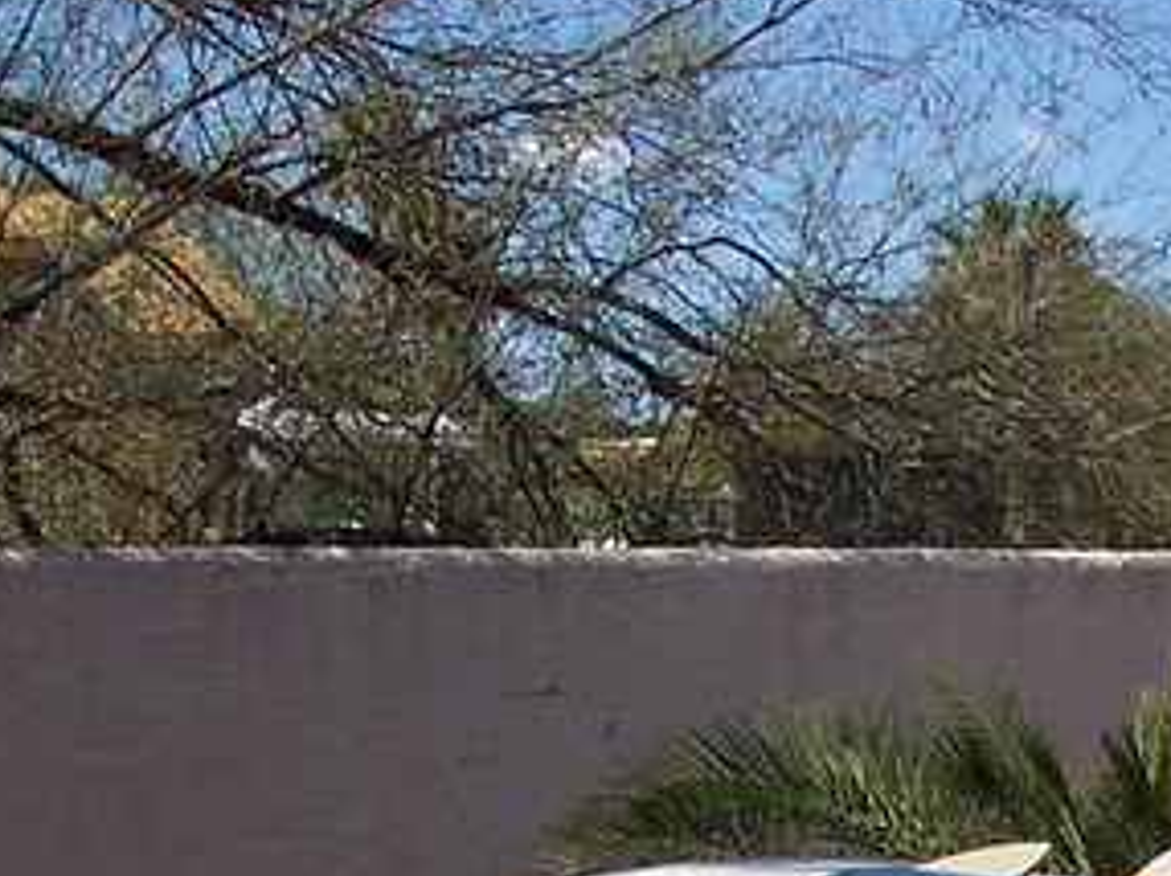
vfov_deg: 10.3
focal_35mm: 138
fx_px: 4664
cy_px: 1347
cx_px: 1400
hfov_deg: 13.9
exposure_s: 1/1000
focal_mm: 8
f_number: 4.8
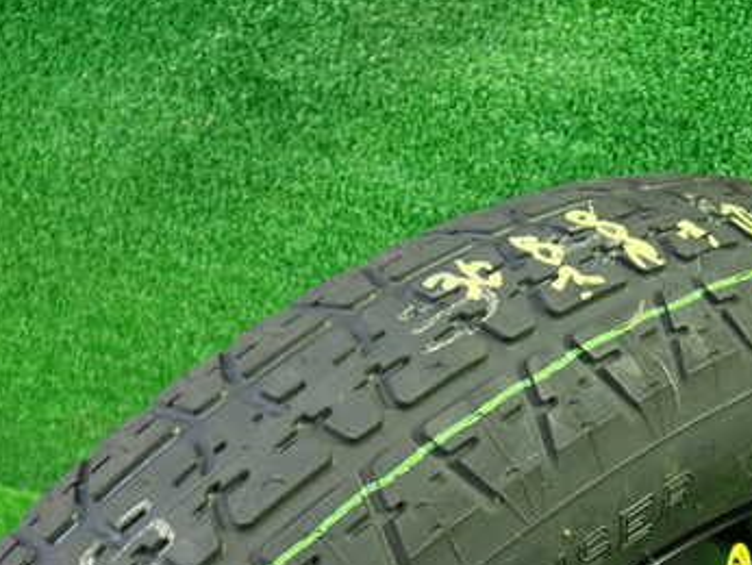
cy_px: 406
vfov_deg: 27.8
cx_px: 428
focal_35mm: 52
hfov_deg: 36.7
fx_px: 1130
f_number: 2.3
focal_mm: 5.4
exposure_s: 1/30
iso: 800
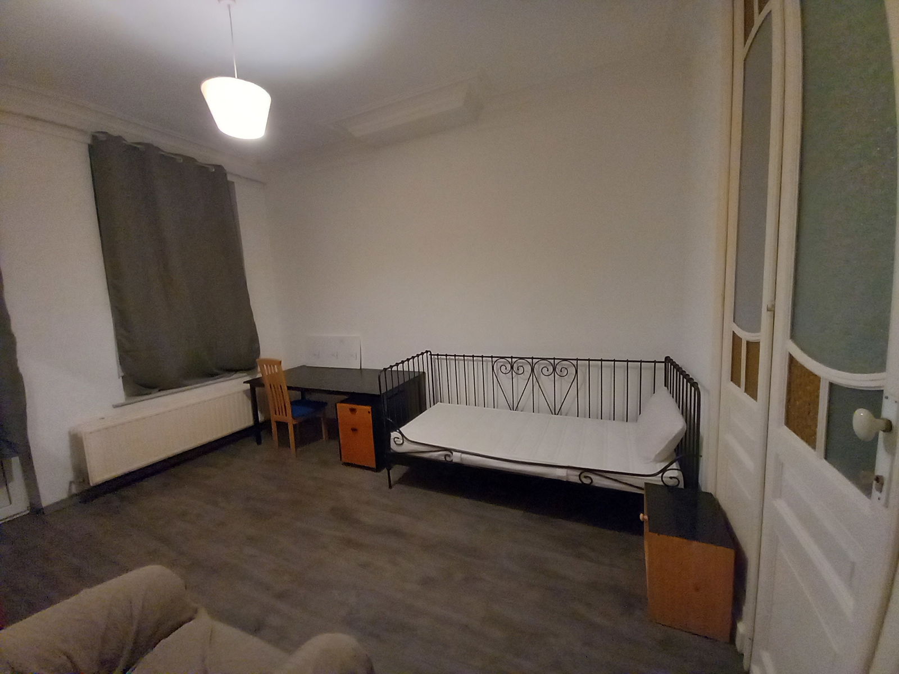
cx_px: 450
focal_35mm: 13
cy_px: 337
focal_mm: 1.13
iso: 400
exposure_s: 1/17
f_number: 2.2
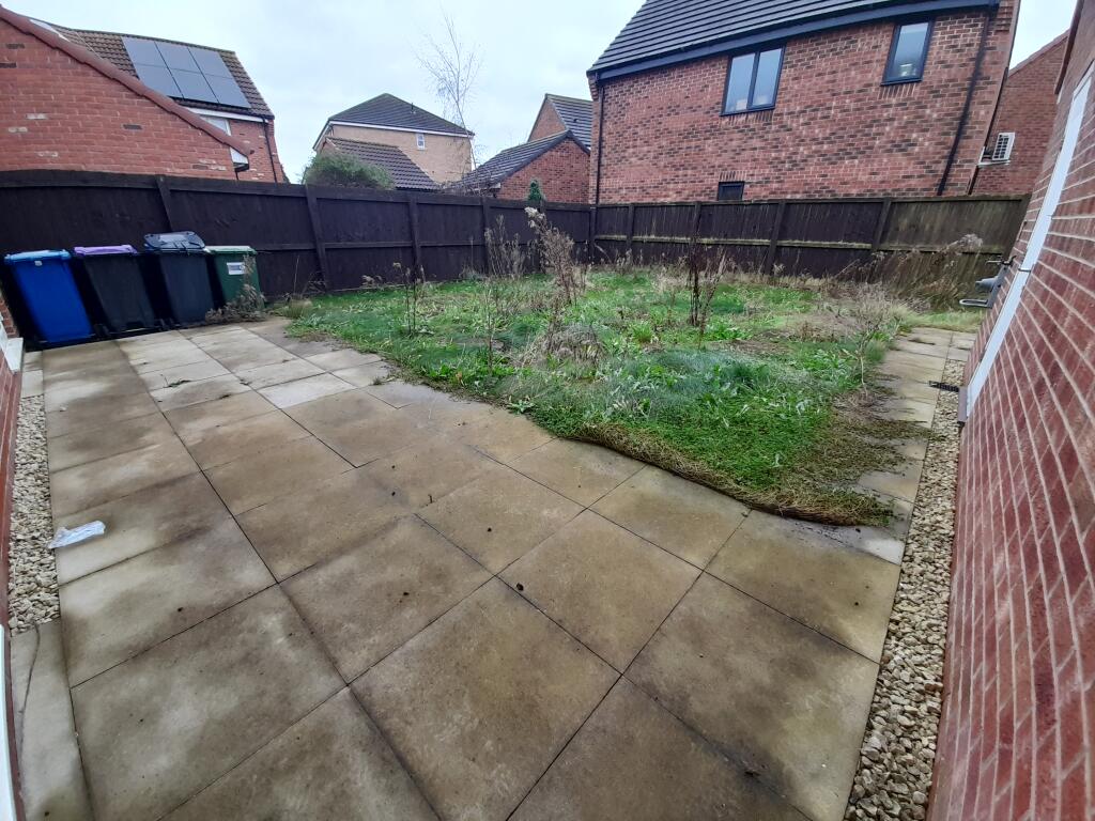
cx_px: 548
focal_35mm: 13
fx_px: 411
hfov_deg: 106.2
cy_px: 410
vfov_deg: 89.9
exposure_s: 1/50
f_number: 2.2
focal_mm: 1.42
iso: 80
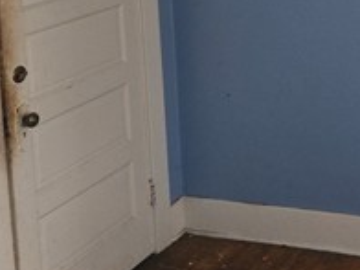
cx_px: 410
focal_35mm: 75
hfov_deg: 24.1
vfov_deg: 18.1
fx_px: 780
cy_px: -99
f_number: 1.8
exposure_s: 1/24
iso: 125
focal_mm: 5.4
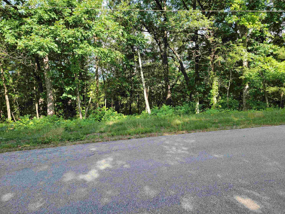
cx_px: 142
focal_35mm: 24
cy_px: 107
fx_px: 198
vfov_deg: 56.8
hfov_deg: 71.6
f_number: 1.8
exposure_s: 1/132
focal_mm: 6.7
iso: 16
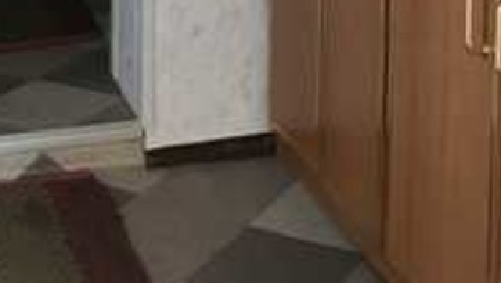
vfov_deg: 10.9
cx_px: 277
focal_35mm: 101
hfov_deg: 21.1
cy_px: -280
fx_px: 1342
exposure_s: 1/7
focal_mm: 3.99
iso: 100
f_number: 1.8
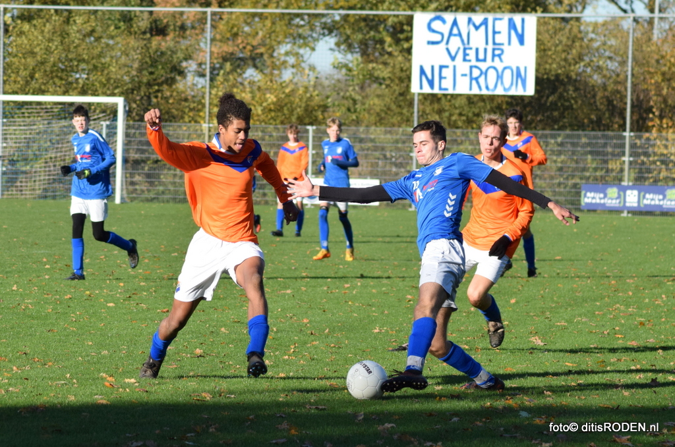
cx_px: 338
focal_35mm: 202
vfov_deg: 6.8
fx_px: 3790
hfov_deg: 10.2
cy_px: 224
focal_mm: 135
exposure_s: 1/2000
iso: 800
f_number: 9
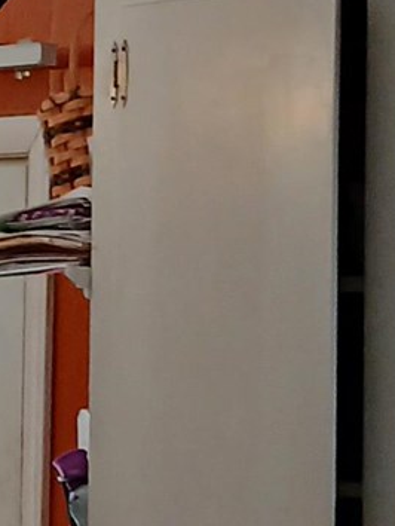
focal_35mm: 169
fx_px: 2568
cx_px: -419
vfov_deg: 11.7
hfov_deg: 8.3
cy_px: 244
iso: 160
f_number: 1.8
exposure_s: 1/60
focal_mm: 3.98
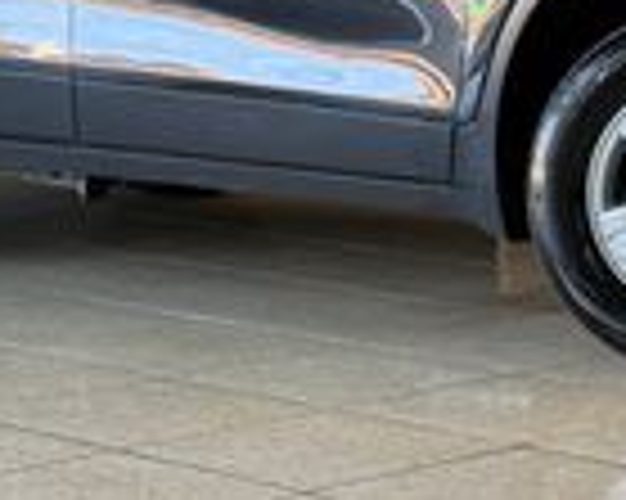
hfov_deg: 12.1
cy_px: 18
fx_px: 2944
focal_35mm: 159
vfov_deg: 9.6
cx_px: 464
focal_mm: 6.76
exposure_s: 1/60
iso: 64
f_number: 1.78
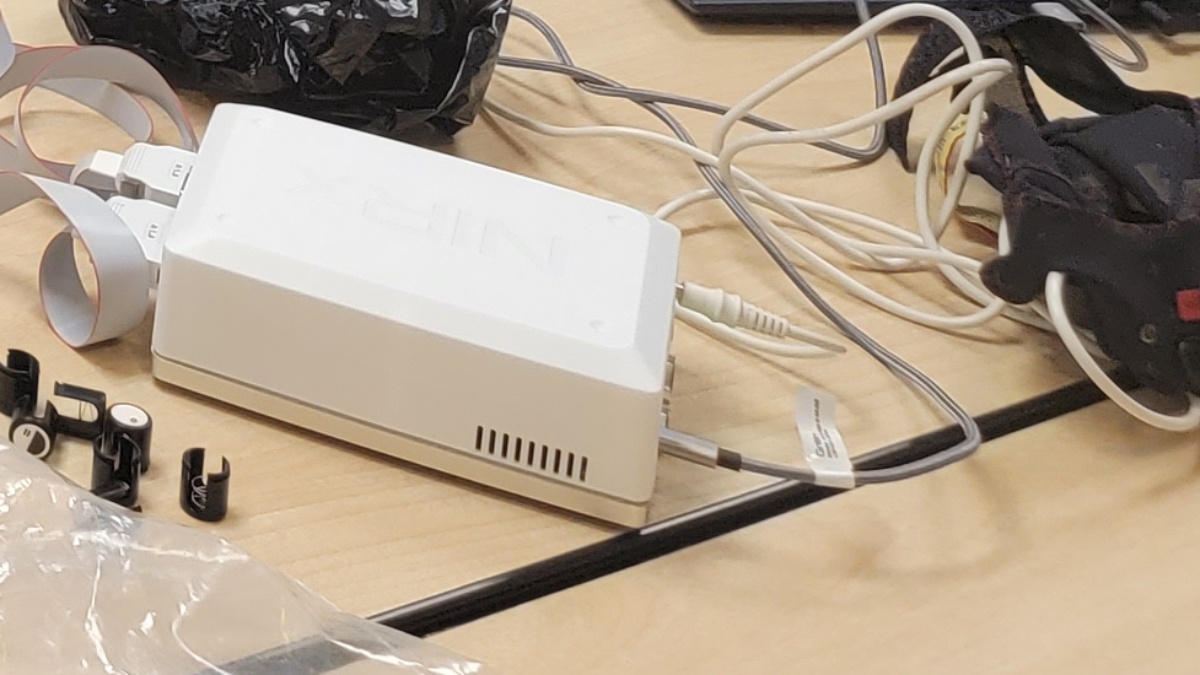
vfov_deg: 9.7
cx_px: -1027
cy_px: -1085
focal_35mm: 107
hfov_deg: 16.4
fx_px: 3405
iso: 320
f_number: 1.8
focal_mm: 6.7
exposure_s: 1/120
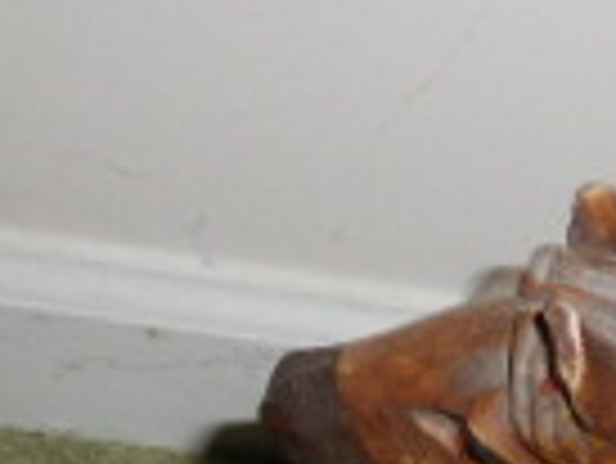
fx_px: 2084
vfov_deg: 11.8
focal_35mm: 117
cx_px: 1043
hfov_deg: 15.0
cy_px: 806
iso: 200
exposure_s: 1/30
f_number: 3.4
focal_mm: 4.5
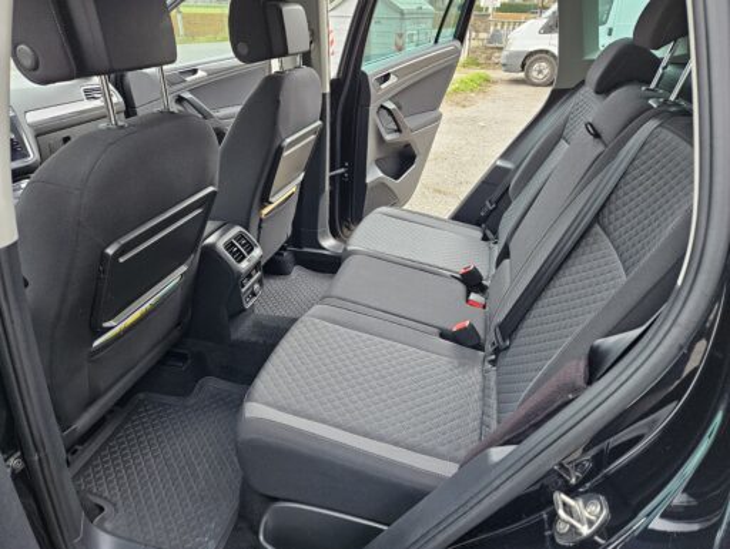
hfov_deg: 73.9
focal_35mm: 23
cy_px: 274
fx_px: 485
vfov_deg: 59.0
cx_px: 365
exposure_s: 1/100
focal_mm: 5.4
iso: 500
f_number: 1.8
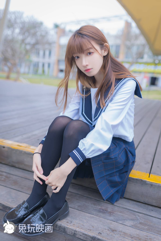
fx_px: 235
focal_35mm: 35
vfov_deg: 54.4
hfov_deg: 37.9
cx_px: 80
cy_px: 120
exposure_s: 1/250
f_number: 2
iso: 100
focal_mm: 35
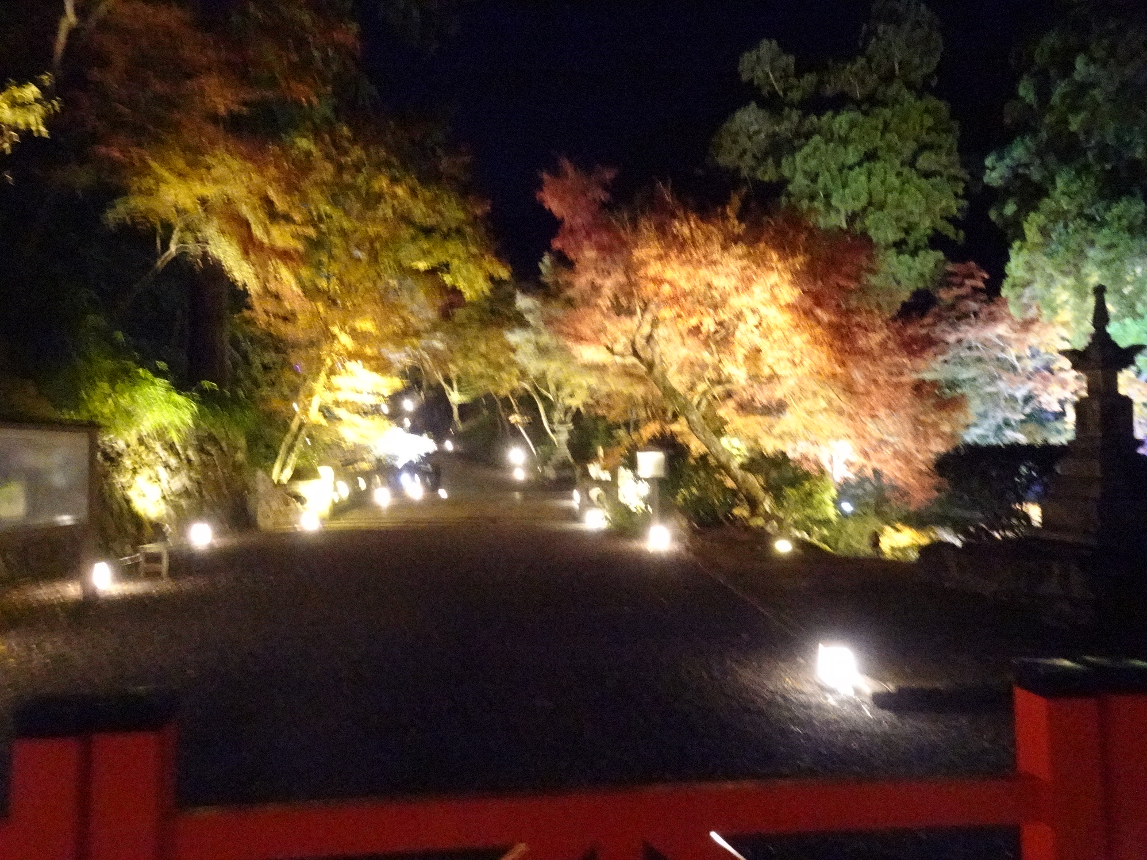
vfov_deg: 54.9
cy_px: 430
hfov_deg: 69.4
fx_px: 828
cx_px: 574
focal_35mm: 25
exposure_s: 1/4
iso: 3200
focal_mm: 4.45
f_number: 3.5
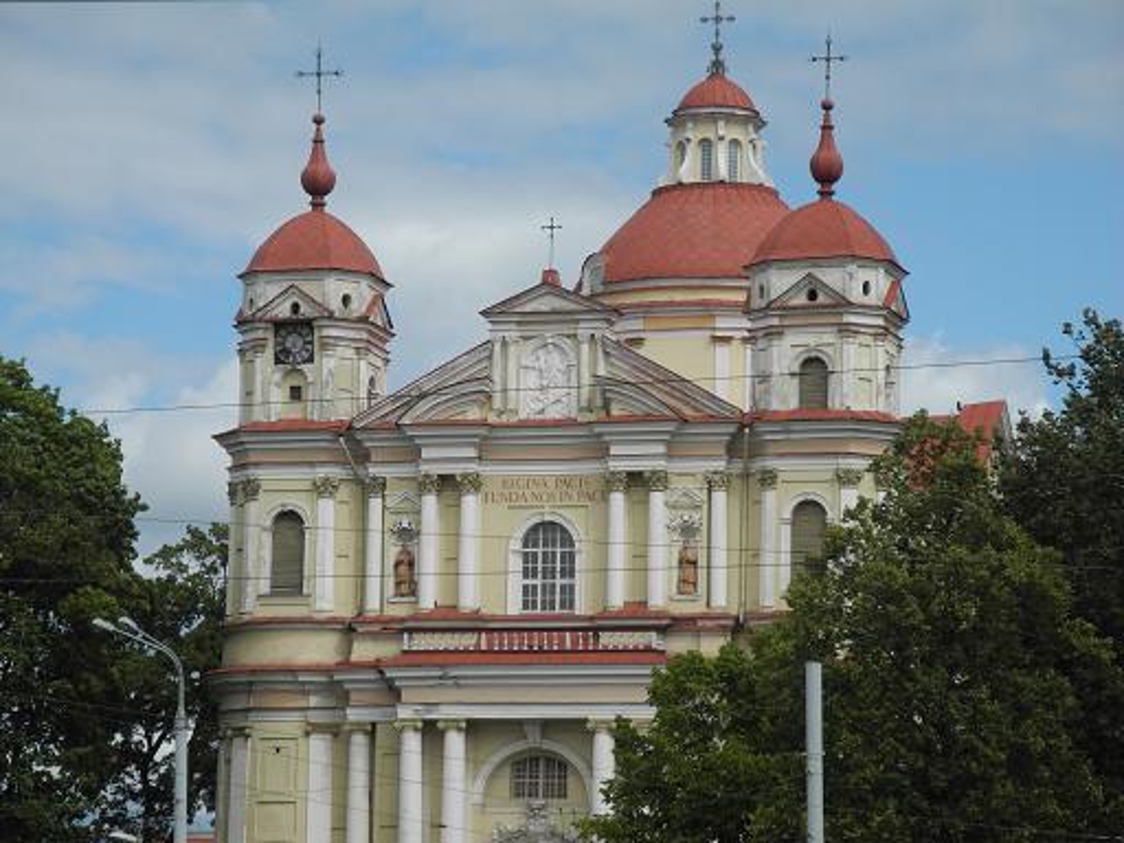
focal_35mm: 153
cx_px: 562
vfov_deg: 9.7
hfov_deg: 12.9
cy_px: 422
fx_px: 4968
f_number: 5
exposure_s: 1/800
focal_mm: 32.6
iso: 100
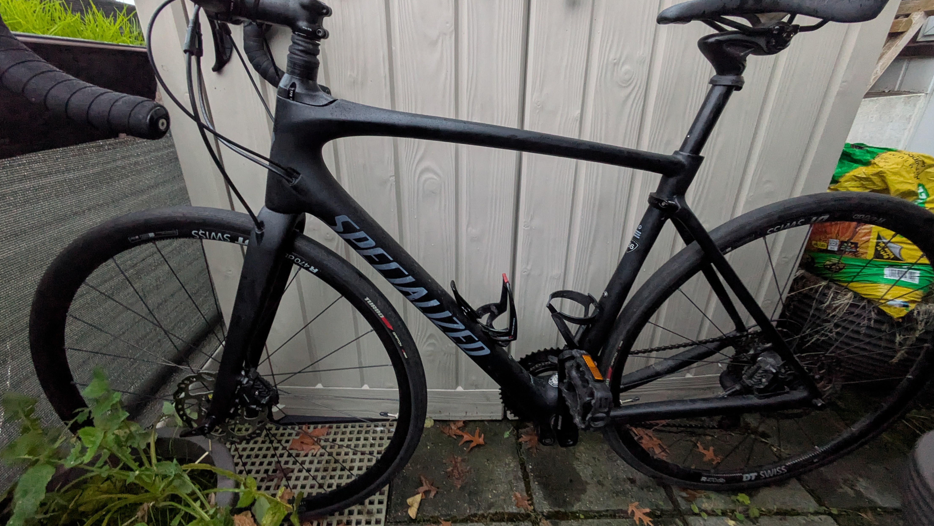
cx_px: 449
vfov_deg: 66.8
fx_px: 396
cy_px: 230
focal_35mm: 16
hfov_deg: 99.3
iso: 505
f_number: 2.2
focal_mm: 1.83
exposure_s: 1/25
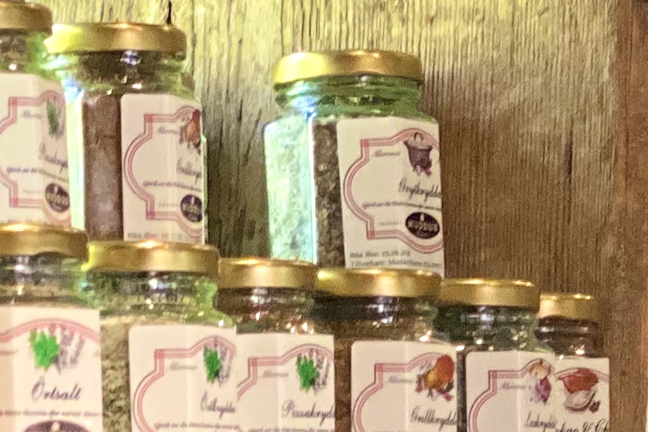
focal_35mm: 289
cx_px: 439
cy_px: 1259
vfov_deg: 4.6
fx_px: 5201
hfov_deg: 7.1
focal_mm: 6
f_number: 2
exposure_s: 1/100
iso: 250
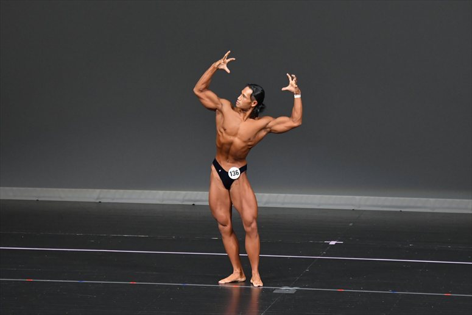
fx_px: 3342
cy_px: 158
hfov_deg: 8.1
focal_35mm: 255
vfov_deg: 5.4
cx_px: 236
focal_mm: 170
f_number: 5.6
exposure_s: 1/400
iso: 4000
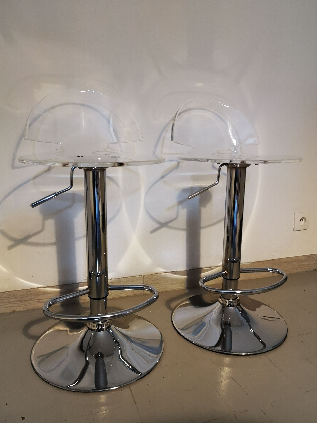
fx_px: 330
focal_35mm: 27
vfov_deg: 65.3
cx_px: 158
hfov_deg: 51.4
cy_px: 212
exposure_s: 1/24
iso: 320
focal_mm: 3.95
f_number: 1.8
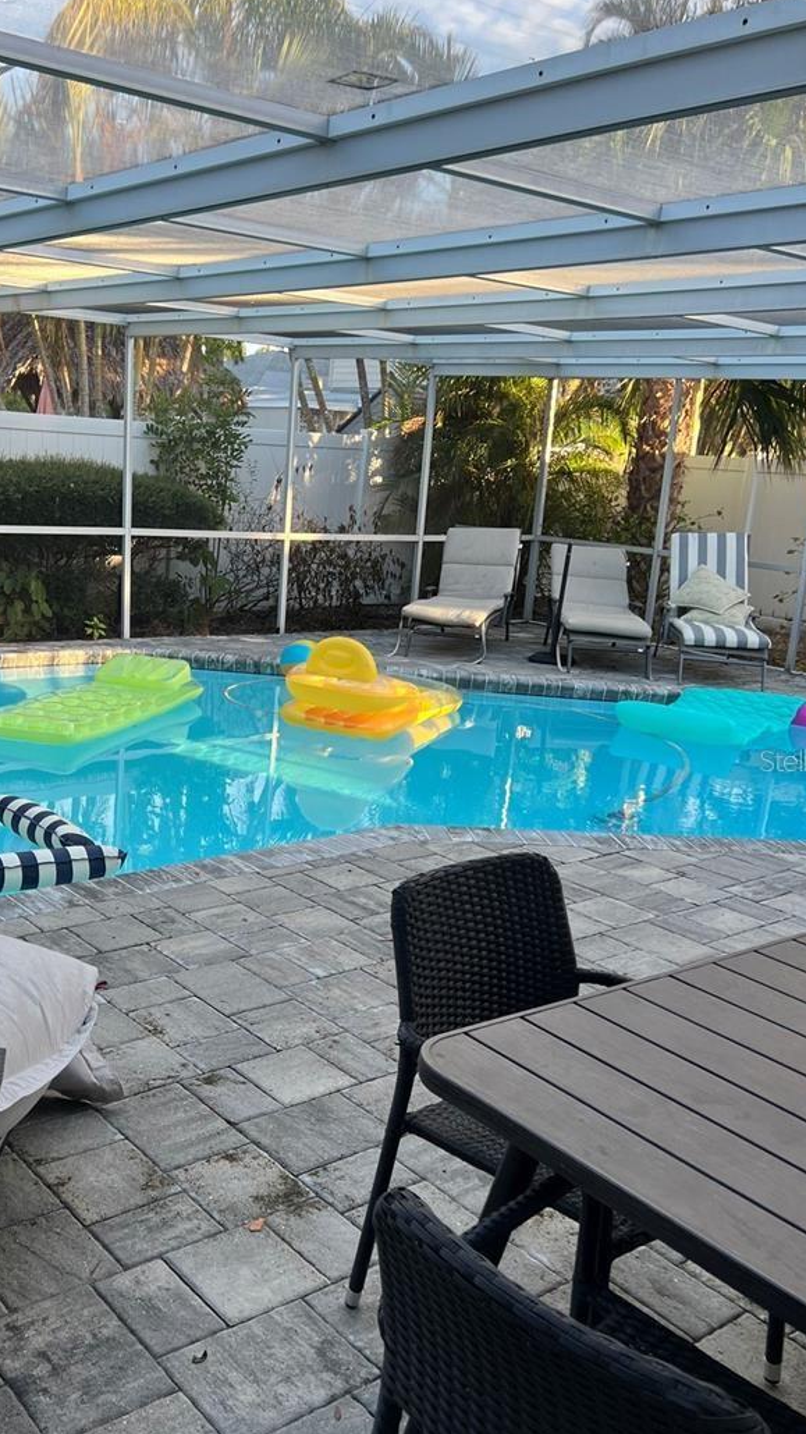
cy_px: 760
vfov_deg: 59.5
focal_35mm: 33
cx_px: 264
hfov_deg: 35.3
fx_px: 1254
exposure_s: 1/178
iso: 40
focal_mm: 5.7
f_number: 1.5
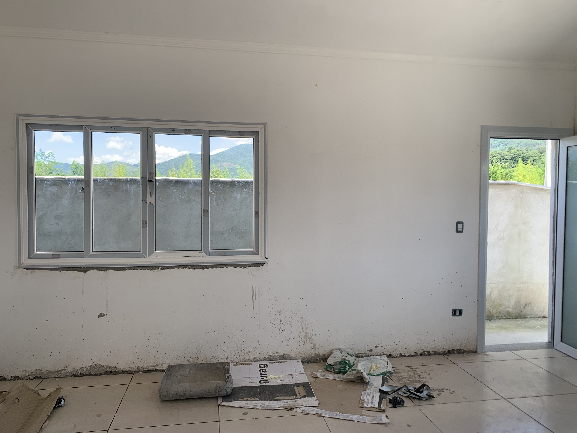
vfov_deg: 53.1
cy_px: 216
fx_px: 433
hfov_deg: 67.3
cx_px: 288
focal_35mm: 26
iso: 25
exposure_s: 1/327
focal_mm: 4.25
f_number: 1.8
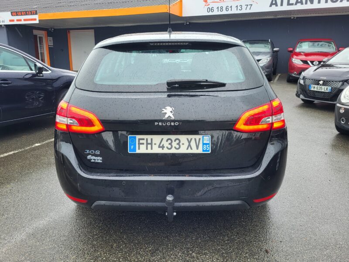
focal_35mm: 26
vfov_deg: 53.1
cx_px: 174
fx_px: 262
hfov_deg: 67.3
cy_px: 131
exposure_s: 1/270
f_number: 1.8
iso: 40
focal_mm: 5.4
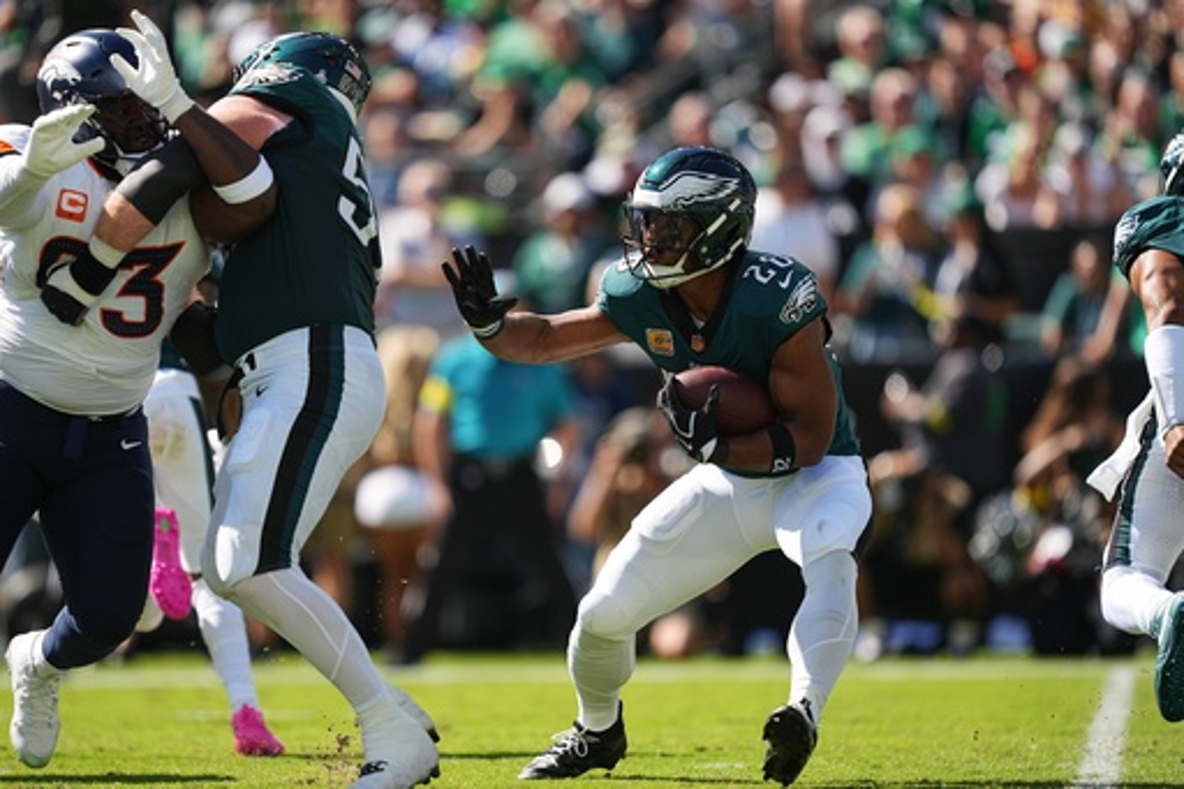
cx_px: 592
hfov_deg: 5.2
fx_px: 13151
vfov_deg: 3.4
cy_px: 394
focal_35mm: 400
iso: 200
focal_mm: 400
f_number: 2.8
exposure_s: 1/2000
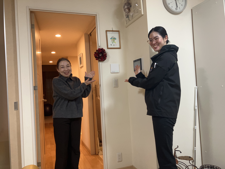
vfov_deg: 49.7
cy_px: 84
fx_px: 182
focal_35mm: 28
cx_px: 112
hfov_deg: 63.4
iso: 125
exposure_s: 1/60
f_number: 1.8
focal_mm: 3.99
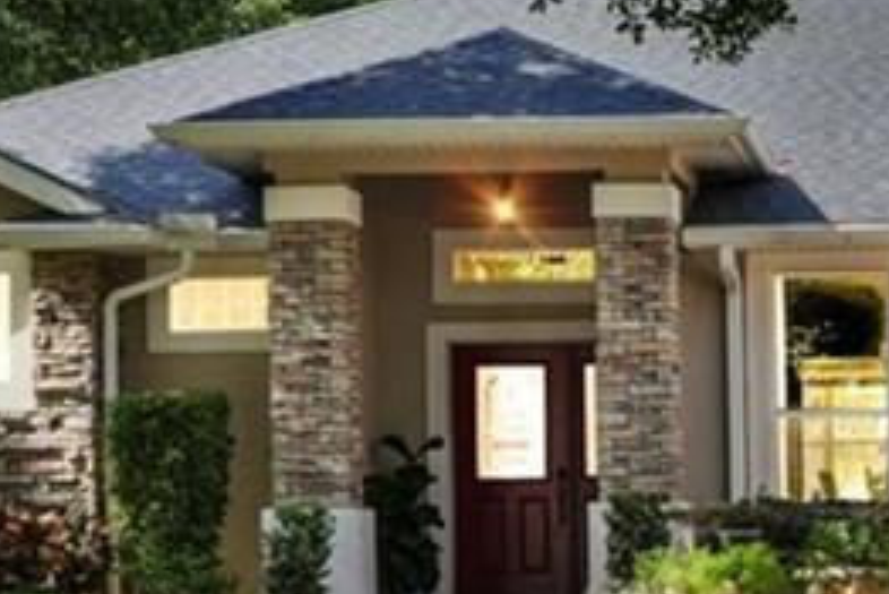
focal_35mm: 116
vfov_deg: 11.8
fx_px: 2866
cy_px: 533
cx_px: 1123
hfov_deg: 16.7
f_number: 9
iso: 250
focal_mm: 19
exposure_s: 1/13
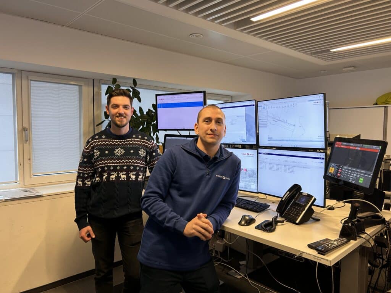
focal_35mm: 26
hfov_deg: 67.3
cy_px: 146
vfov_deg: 53.1
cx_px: 196
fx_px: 294
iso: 125
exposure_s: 1/75
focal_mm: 5.7
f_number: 1.5
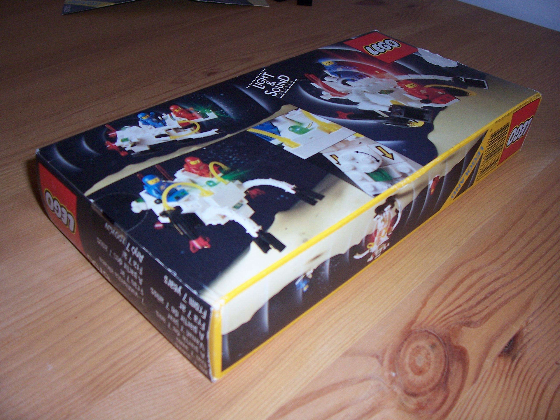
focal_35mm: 34
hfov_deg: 54.0
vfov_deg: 41.8
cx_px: 280
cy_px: 210
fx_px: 550
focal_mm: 5.6
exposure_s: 1/60
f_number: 2.7
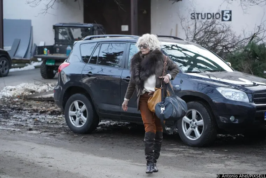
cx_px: 133
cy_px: 89
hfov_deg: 19.5
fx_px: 776
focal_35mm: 105
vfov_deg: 13.0
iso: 8000
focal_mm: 105
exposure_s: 1/1600
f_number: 4
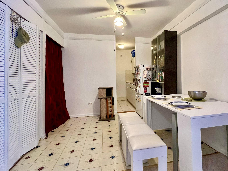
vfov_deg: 89.9
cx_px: 114
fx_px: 86
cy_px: 86
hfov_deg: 106.2
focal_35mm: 13
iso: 400
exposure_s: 1/60
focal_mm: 1.57
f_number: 1.8
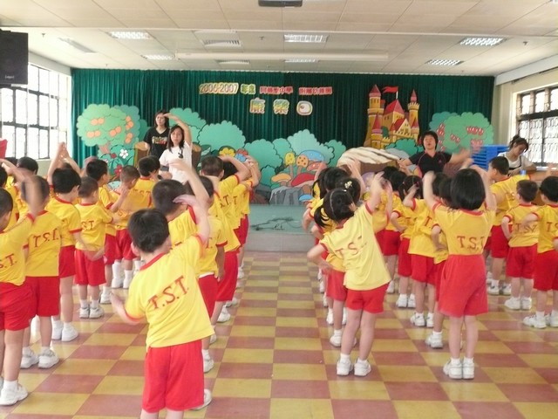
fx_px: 742
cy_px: 210
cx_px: 279
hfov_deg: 41.2
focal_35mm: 46
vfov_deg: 31.5
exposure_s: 1/30
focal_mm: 7.5
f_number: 3.5
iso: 320
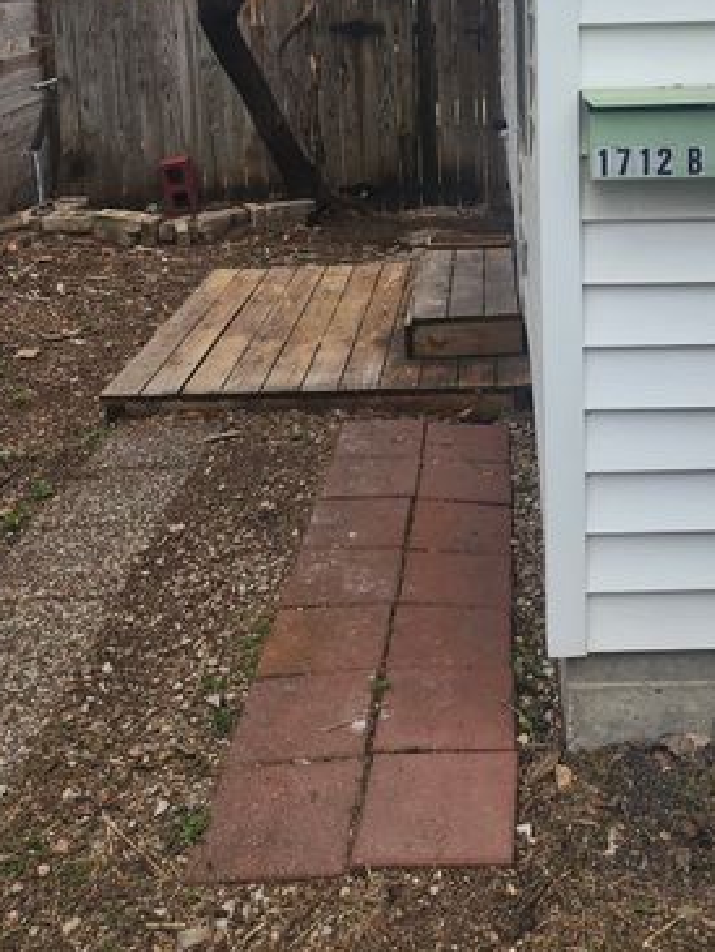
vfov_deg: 41.8
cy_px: 129
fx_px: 1156
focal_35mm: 42
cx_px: 504
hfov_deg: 33.9
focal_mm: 6.4
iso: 12
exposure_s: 1/399
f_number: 1.8
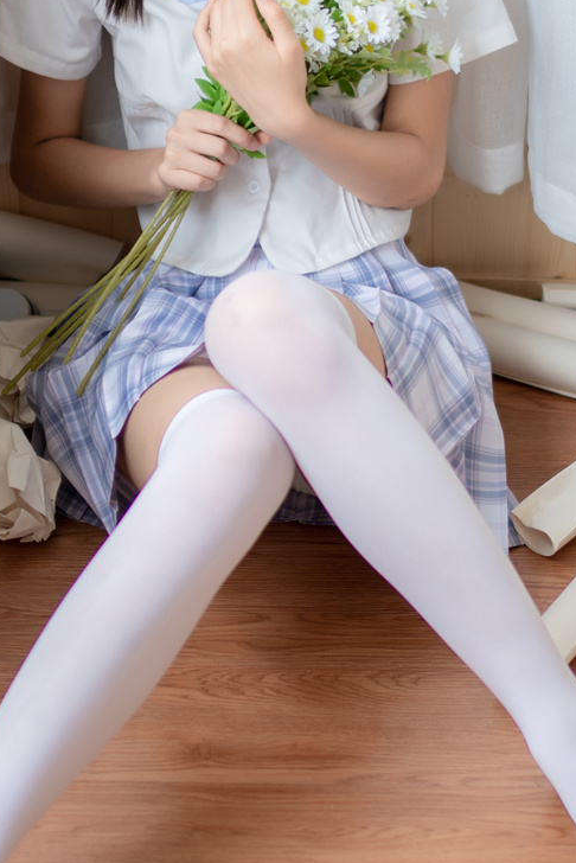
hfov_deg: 12.8
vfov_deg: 19.0
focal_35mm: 107
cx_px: 243
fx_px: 2565
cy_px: 295
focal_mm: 35
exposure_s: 1/640
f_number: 1.4
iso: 100
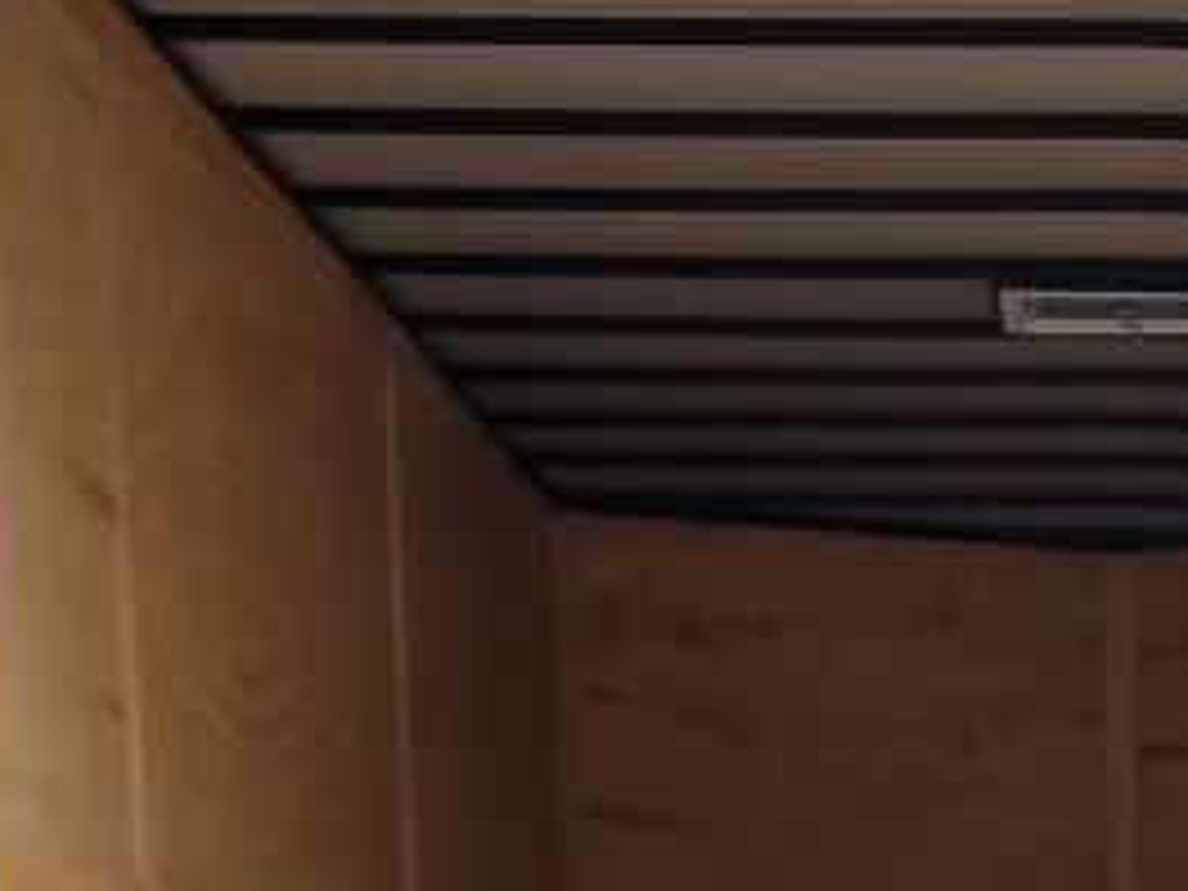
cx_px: 1233
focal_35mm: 138
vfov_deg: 9.7
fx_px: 4736
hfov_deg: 14.0
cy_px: 1994
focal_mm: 4.2
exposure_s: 1/1512
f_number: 1.7
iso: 40
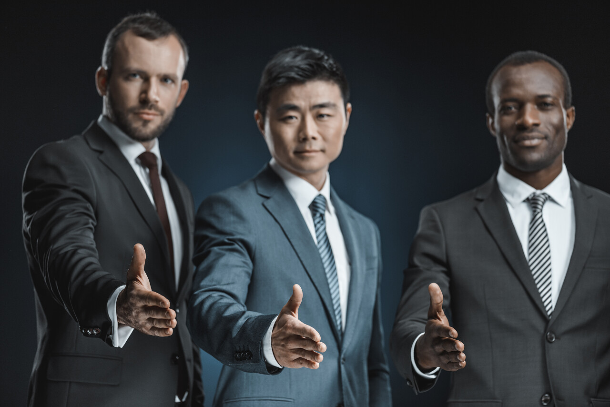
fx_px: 1779
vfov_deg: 13.0
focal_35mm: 105
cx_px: 305
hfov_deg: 19.5
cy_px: 204
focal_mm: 105
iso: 320
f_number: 4
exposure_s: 1/160
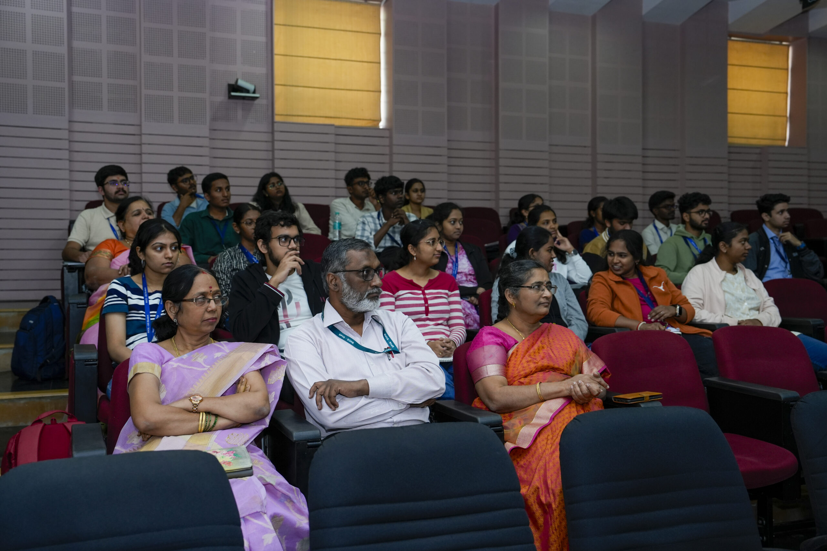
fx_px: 827
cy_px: 276
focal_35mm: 36
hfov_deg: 53.1
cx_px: 414
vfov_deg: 36.9
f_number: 4
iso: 1000
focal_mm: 36
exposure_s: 1/125
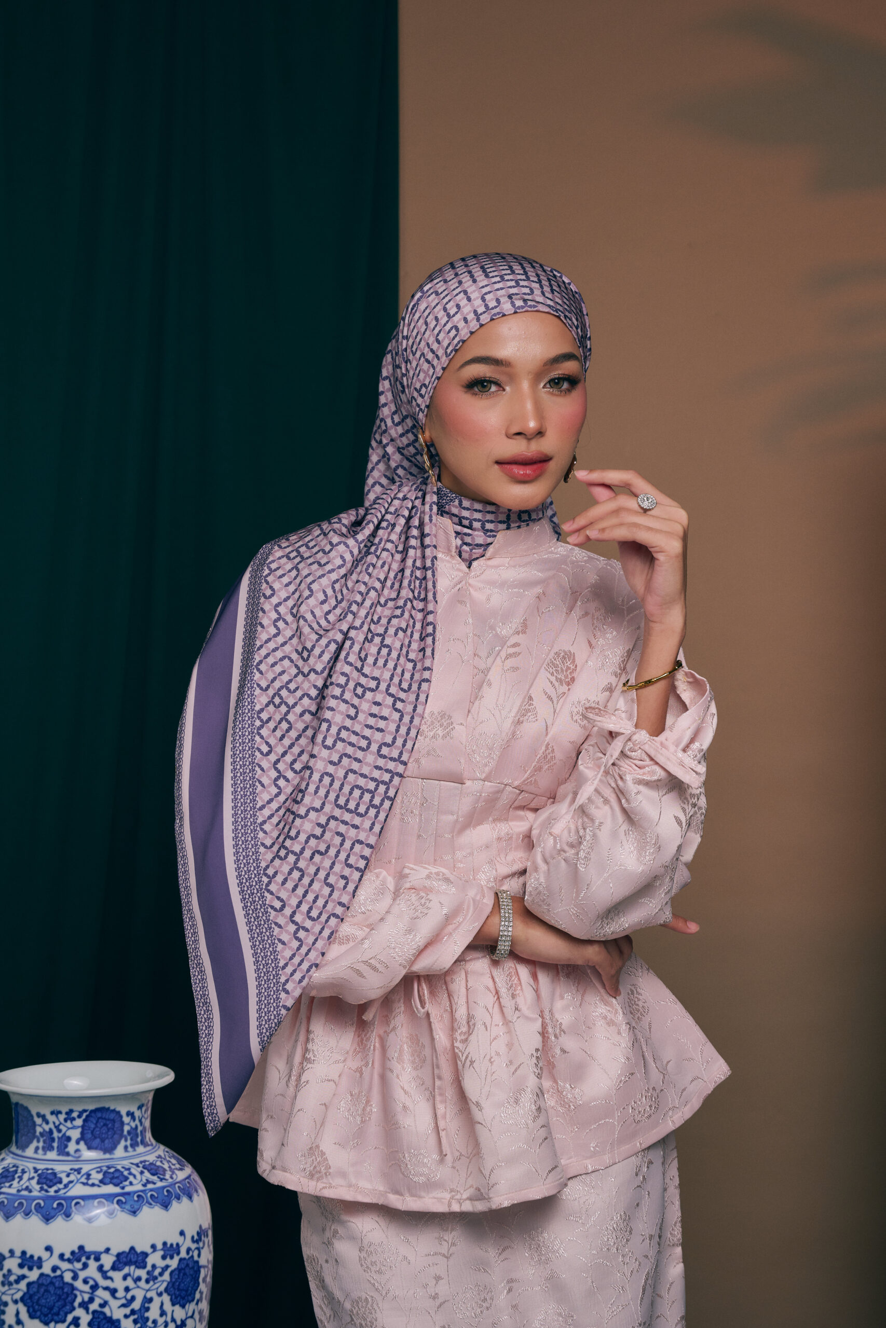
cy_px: 664
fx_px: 2251
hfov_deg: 22.3
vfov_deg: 32.9
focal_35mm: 61
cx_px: 443
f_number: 8
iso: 125
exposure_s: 1/200
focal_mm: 61
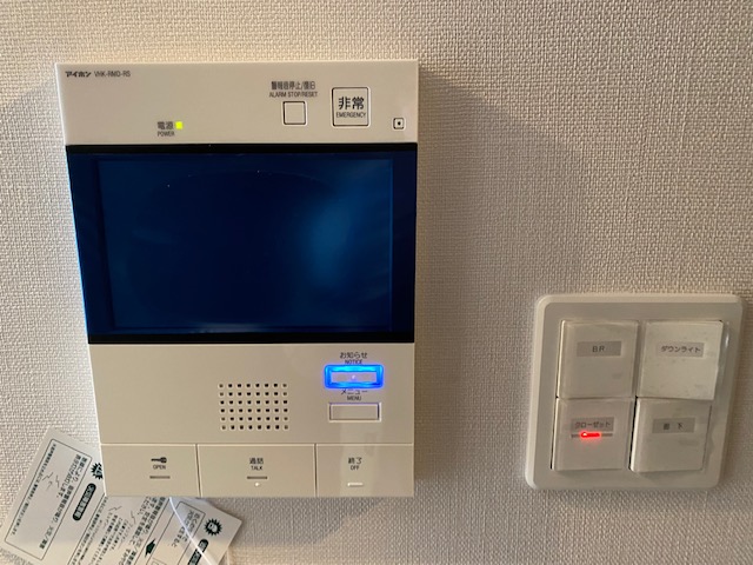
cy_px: 282
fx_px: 566
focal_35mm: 26
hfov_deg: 67.3
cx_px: 376
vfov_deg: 53.1
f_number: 1.8
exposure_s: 1/33
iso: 400
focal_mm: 4.25
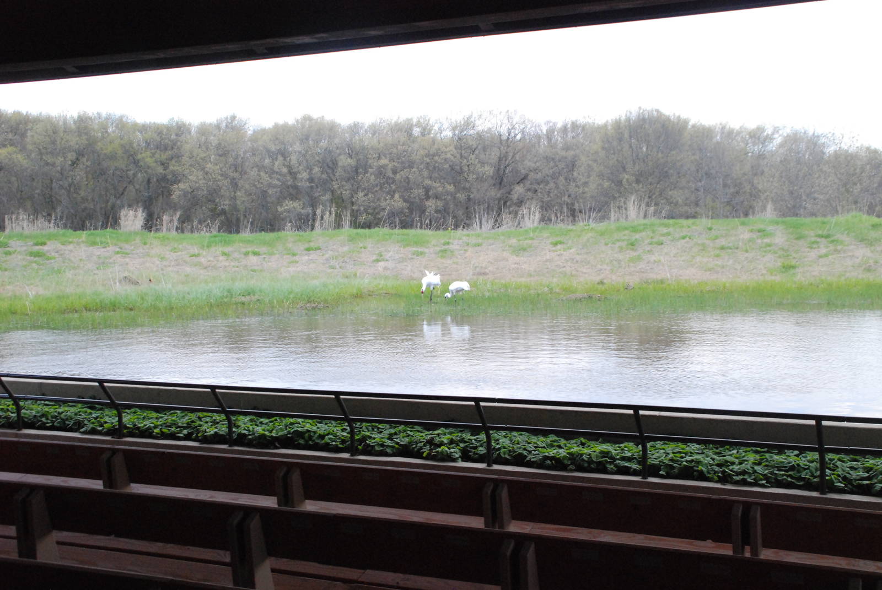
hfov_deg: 41.1
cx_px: 441
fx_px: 1177
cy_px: 295
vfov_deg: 28.2
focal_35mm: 48
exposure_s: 1/500
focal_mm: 32
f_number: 10
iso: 1600
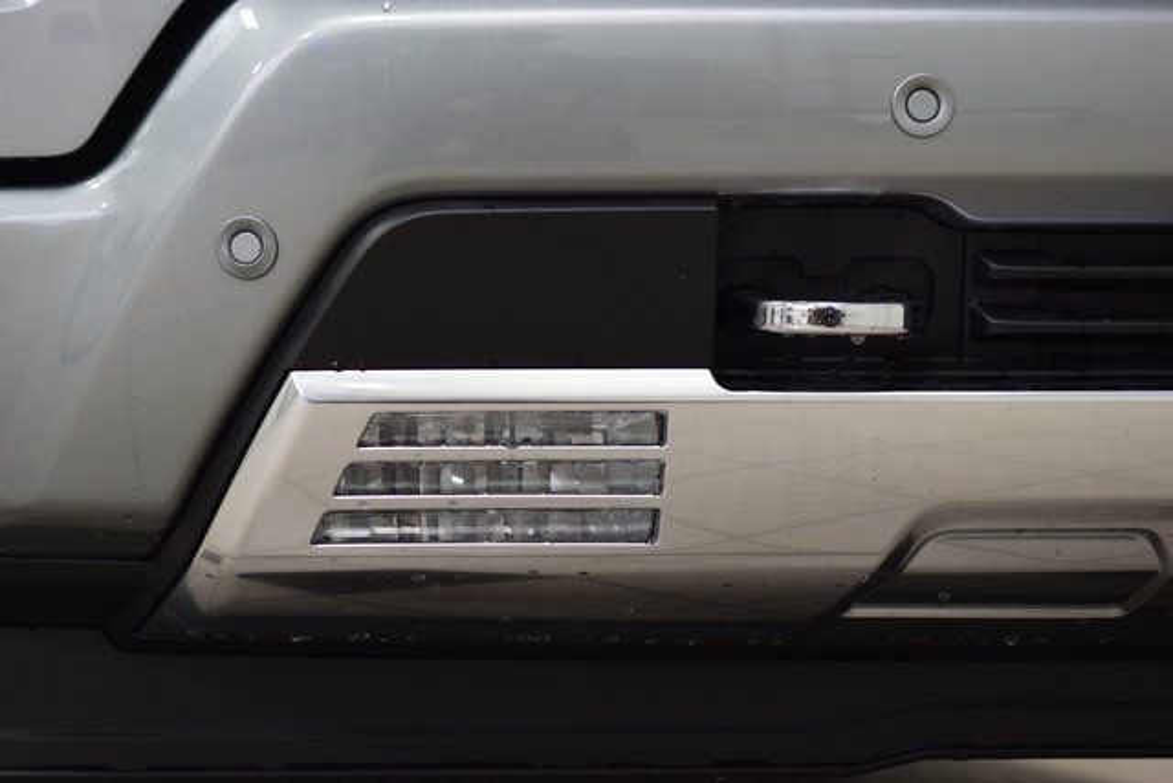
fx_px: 3422
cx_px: 586
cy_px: 392
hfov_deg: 19.5
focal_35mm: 105
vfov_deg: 13.0
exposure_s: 1/125
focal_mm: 70
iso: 1600
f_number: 4
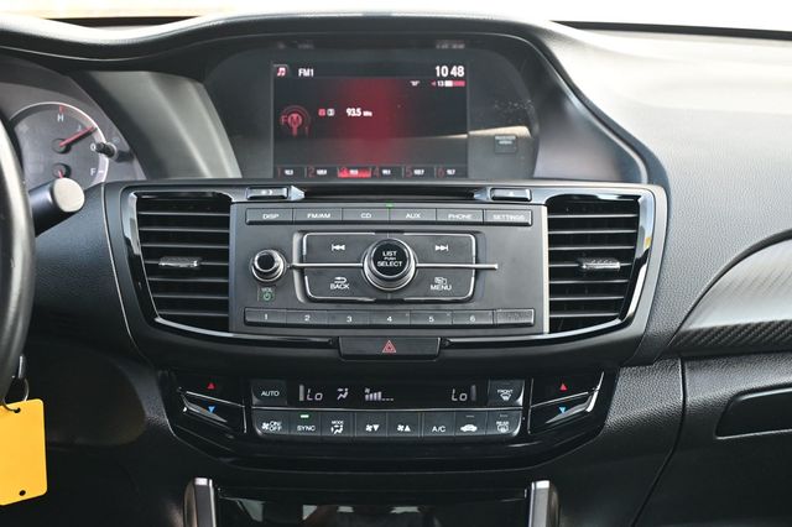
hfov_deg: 40.6
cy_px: 264
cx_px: 396
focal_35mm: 49
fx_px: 1072
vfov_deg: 27.6
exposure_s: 1/125
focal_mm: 32.5
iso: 1000
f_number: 5
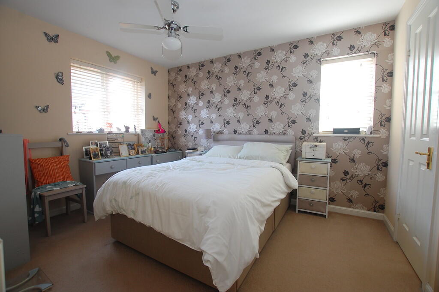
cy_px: 146
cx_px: 220
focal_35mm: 15
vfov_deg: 77.2
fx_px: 183
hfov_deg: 100.4
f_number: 3.5
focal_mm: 10
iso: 200
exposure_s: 1/20
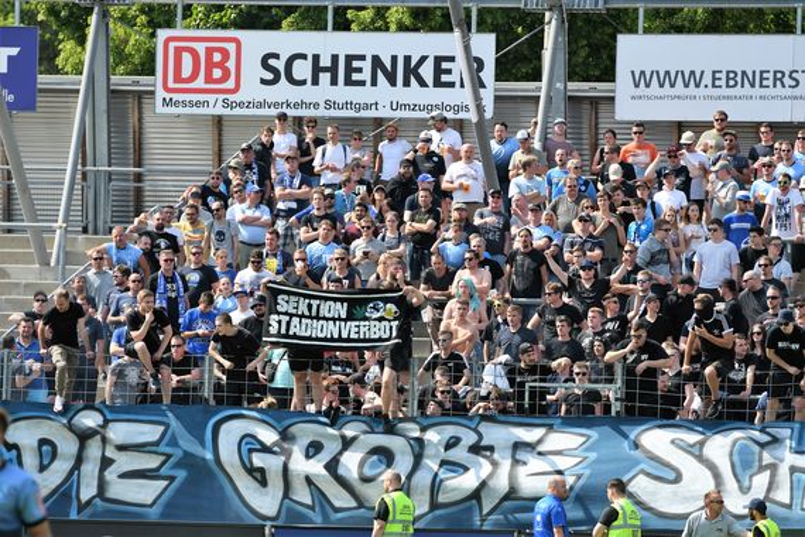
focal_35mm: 300
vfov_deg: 4.6
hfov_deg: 6.9
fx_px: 6708
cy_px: 268
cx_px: 402
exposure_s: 1/1000
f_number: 4.5
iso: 180
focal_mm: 200
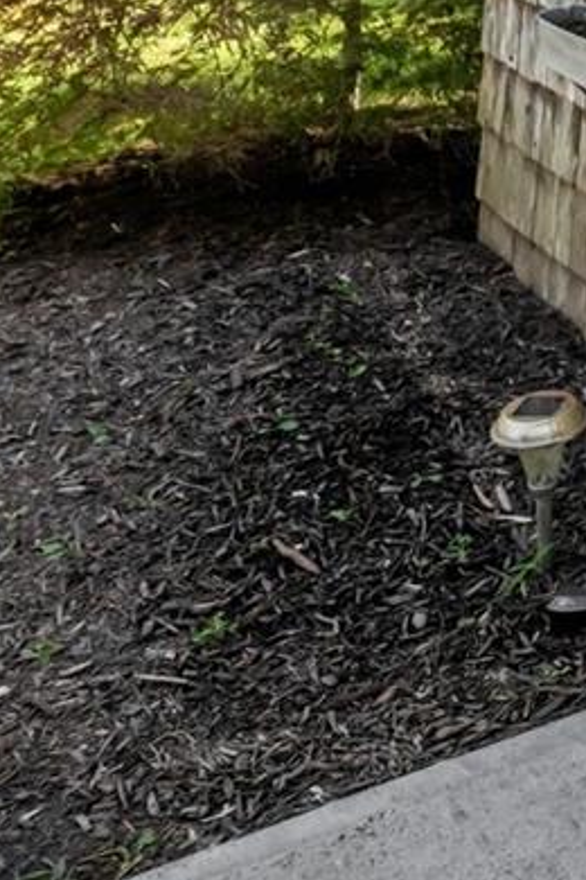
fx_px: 1586
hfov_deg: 17.7
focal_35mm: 65
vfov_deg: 23.6
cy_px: -490
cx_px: 986
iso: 400
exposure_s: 1/640
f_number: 8
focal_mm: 16.5
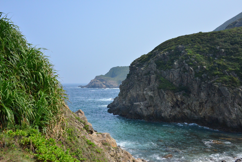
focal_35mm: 42
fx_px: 282
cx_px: 121
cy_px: 81
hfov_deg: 46.4
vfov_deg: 31.9
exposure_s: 1/4000
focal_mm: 42
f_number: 14
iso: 5000
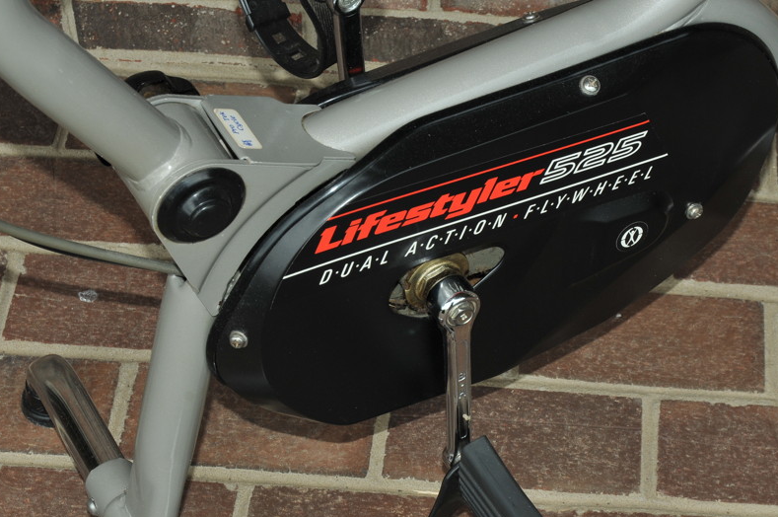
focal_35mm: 95
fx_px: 2050
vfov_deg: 14.4
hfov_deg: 21.5
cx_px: 432
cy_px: 312
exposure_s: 1/80
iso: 250
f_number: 11
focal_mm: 50
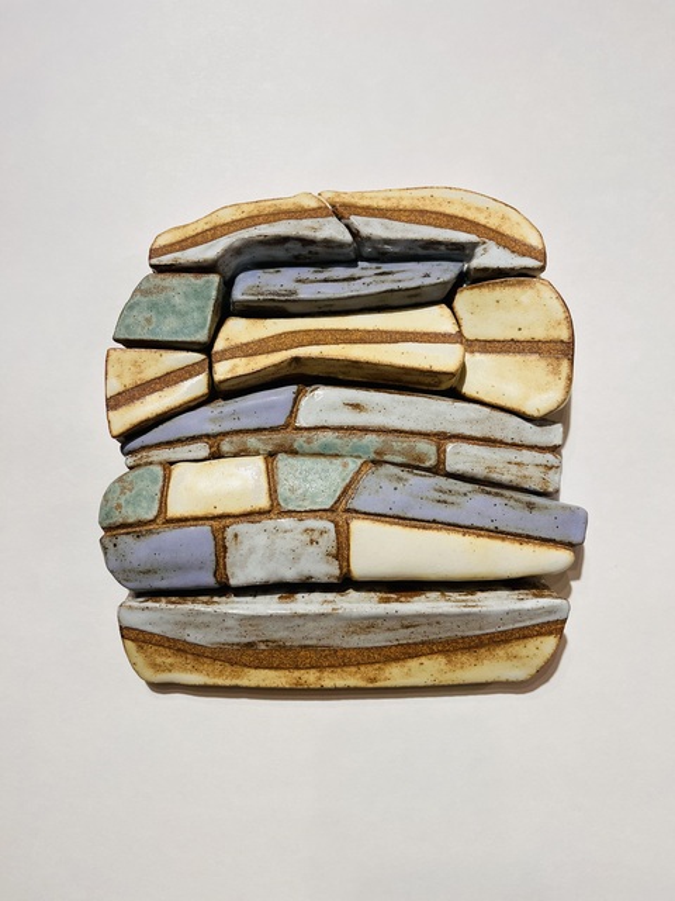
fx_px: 676
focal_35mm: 26
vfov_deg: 67.3
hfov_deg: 53.1
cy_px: 450
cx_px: 338
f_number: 1.6
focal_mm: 5.1
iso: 100
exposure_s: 1/120
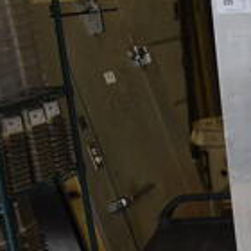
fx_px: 820
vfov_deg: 17.2
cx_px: 538
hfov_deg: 14.0
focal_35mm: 100
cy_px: 217
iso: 720
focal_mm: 18
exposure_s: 1/250
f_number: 3.5
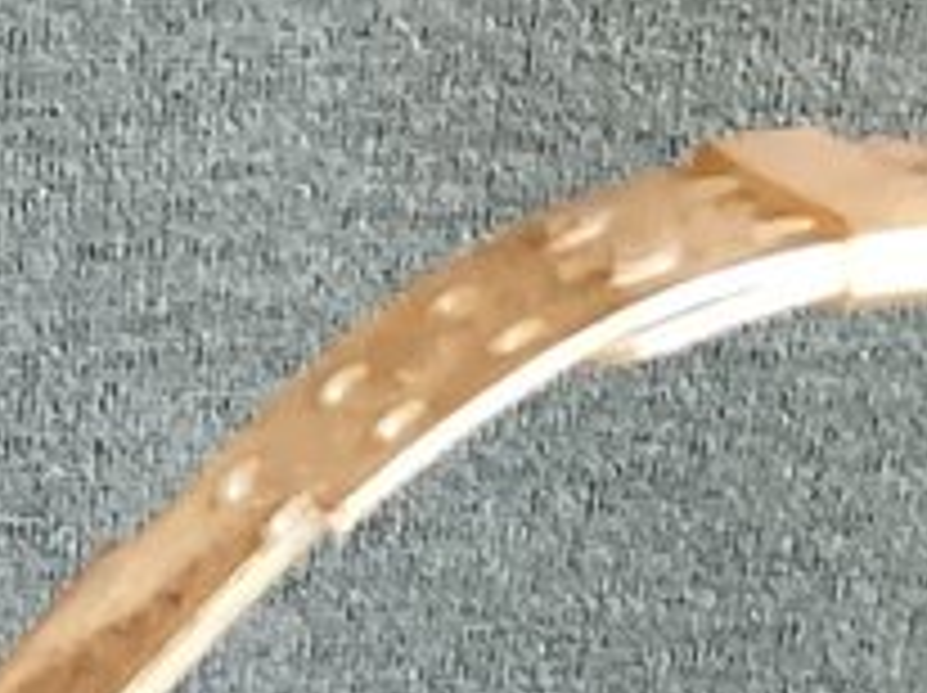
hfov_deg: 8.3
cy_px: 2468
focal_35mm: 228
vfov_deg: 5.8
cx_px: -898
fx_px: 6099
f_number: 2.4
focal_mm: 3.3
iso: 200
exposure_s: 1/50
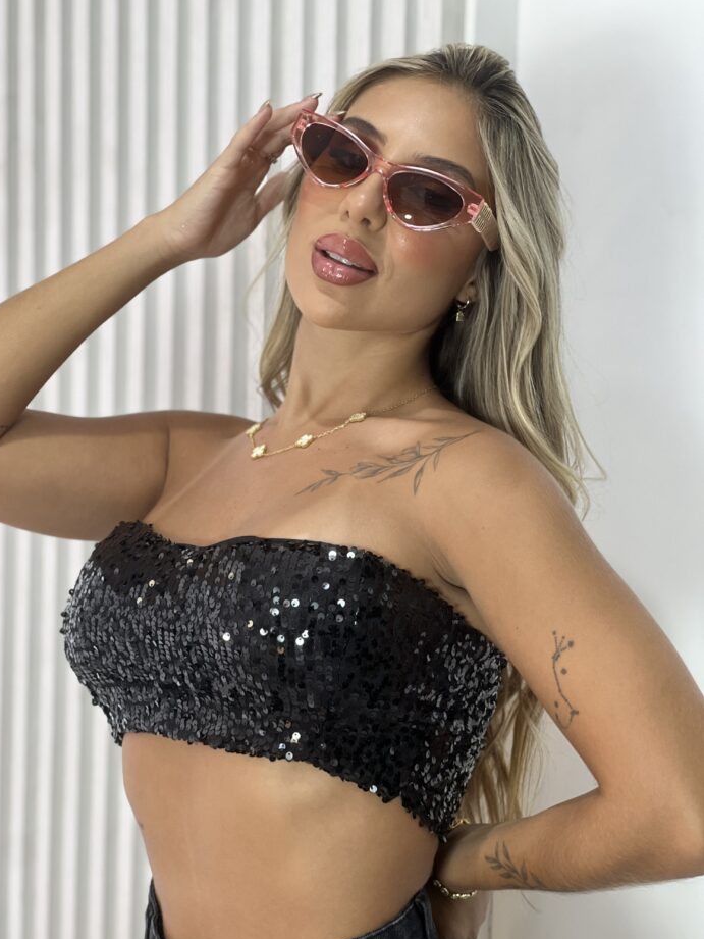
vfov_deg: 25.0
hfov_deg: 18.9
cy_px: 474
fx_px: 2115
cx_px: 348
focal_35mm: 78
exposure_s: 1/120
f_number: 2.8
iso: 160
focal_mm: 9
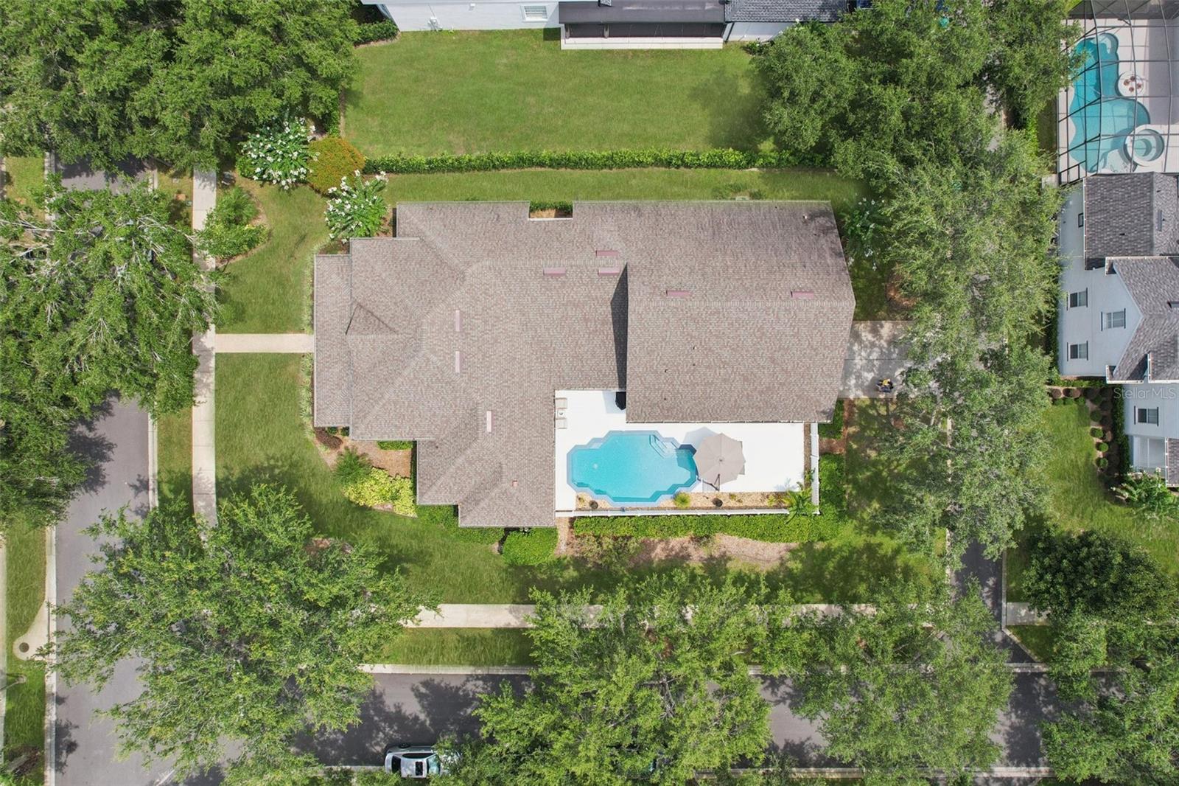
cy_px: 393
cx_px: 590
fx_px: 720
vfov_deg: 57.2
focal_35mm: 22
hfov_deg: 78.6
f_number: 2.8
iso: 120
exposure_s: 1/1250
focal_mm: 8.38
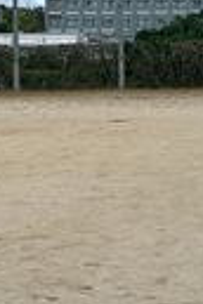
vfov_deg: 19.4
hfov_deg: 12.9
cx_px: 198
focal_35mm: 105
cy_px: 86
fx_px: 888
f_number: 1.8
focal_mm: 4.25
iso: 25
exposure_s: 1/2915
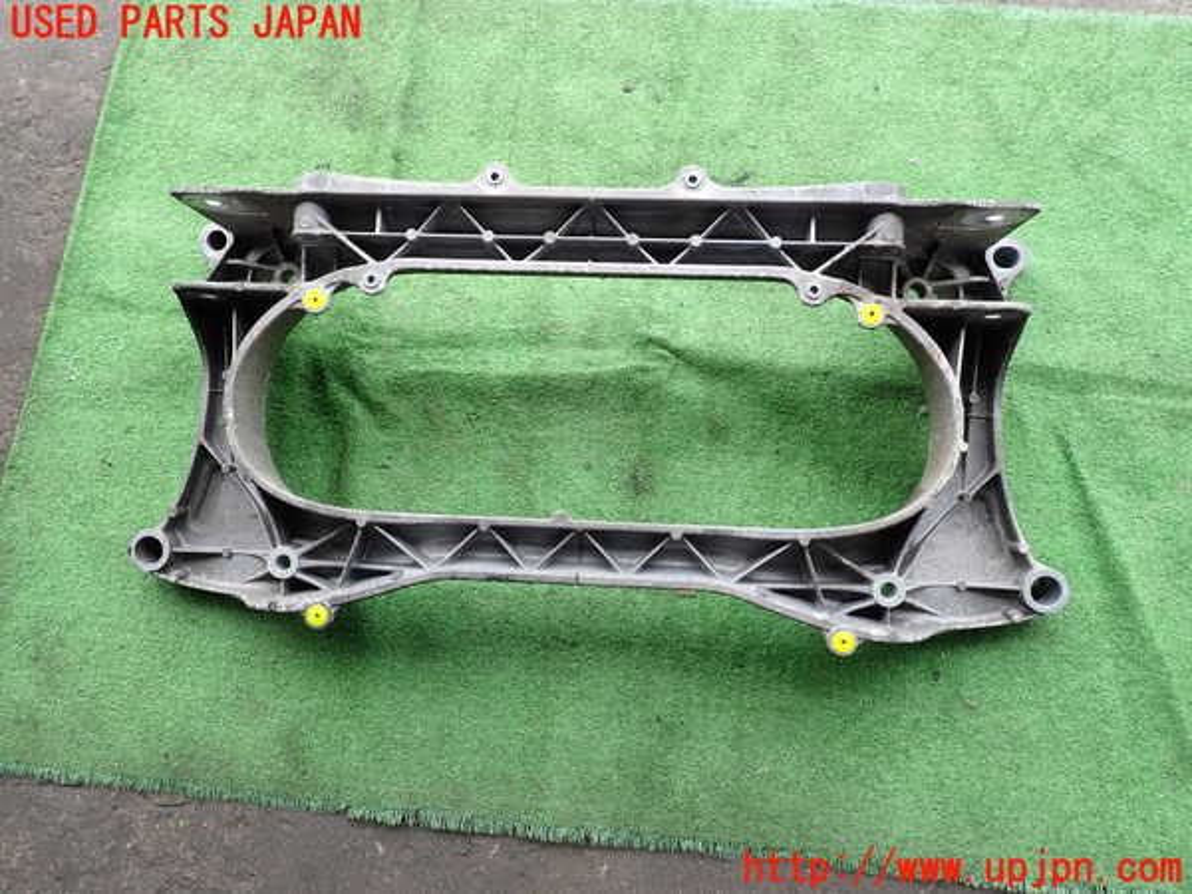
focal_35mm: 25
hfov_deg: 69.4
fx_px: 861
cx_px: 596
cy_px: 447
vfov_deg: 54.9
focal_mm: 4.5
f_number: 2.8
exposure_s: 1/160
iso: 100
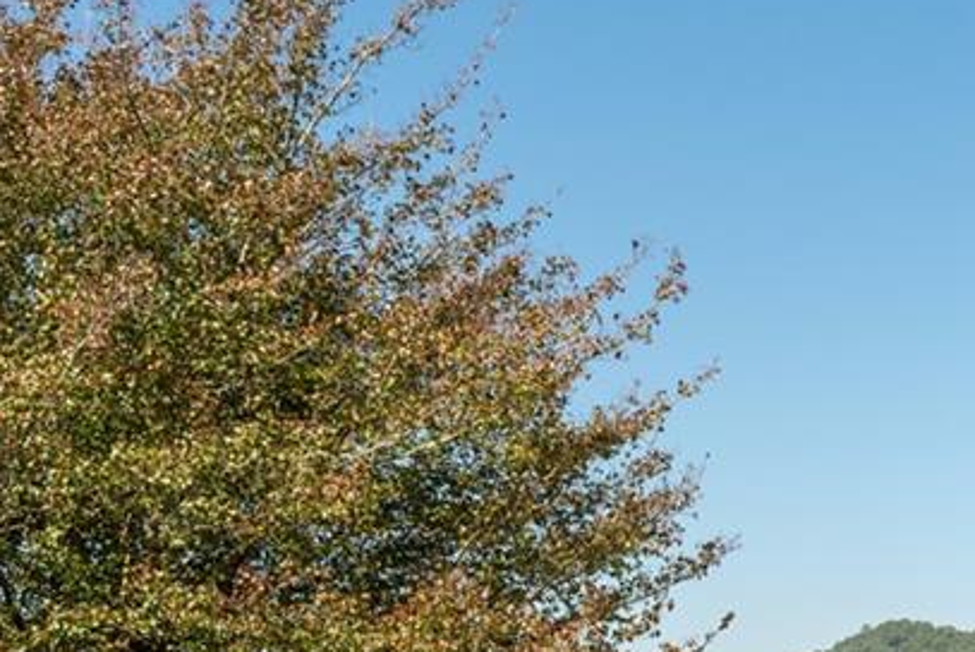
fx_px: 2385
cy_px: 768
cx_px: 994
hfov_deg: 22.2
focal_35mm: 88
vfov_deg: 15.1
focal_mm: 35
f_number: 9
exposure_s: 1/500
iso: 200
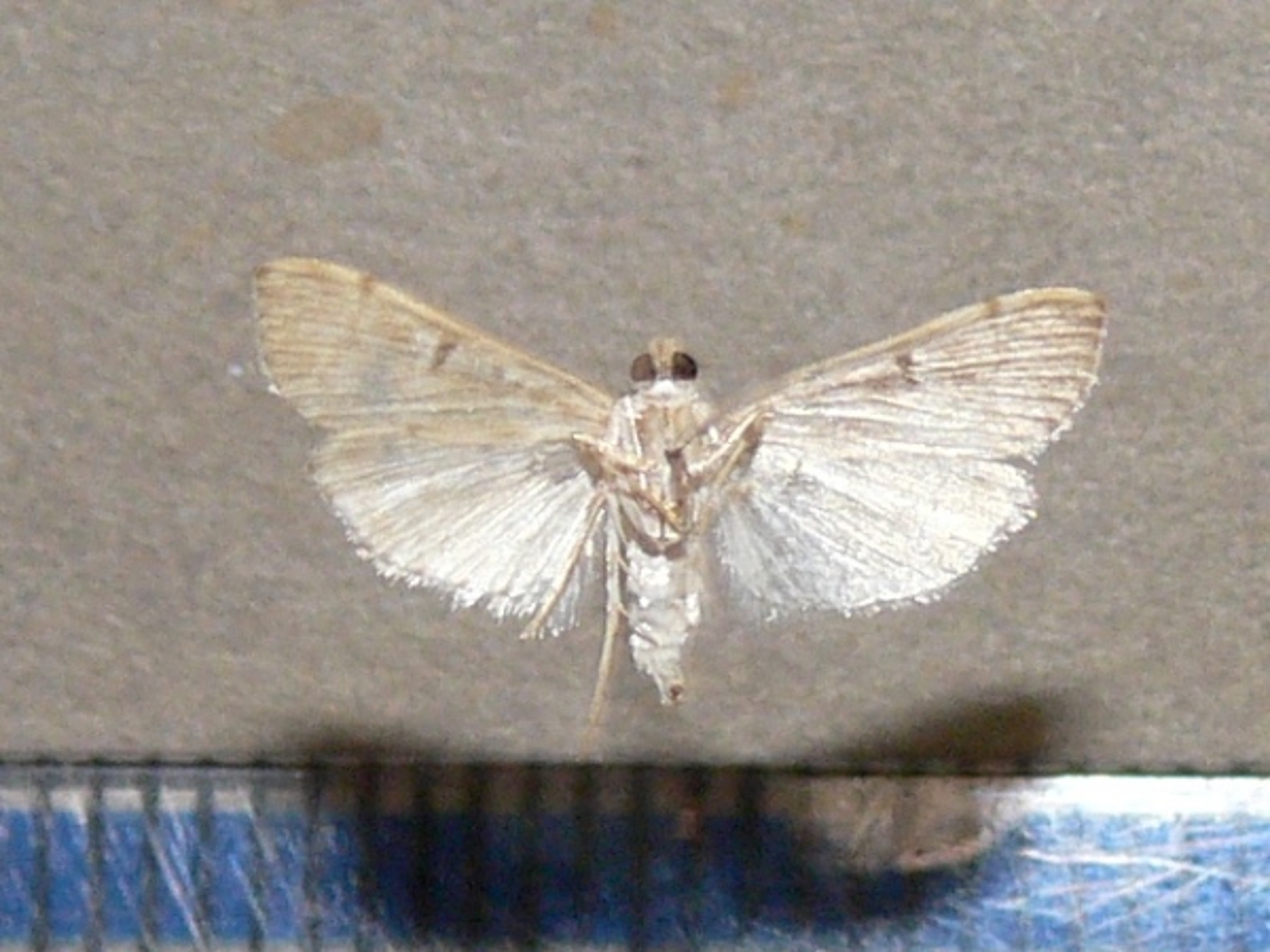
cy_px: 476
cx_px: 635
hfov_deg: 46.8
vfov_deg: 36.0
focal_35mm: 40
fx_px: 1468
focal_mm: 8.4
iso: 100
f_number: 4
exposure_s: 1/30
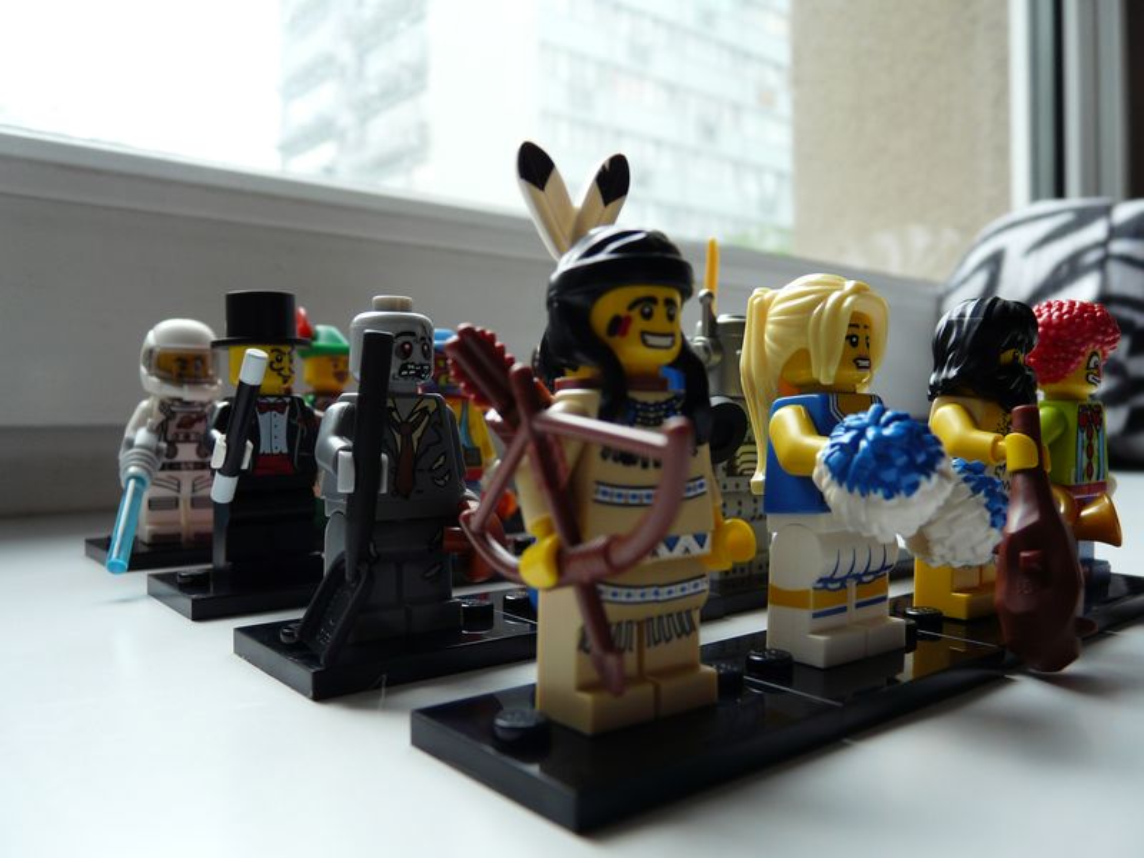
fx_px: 925
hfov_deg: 63.4
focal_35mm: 28
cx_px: 572
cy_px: 429
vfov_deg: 49.7
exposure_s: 1/80
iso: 100
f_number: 2.8
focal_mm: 4.6
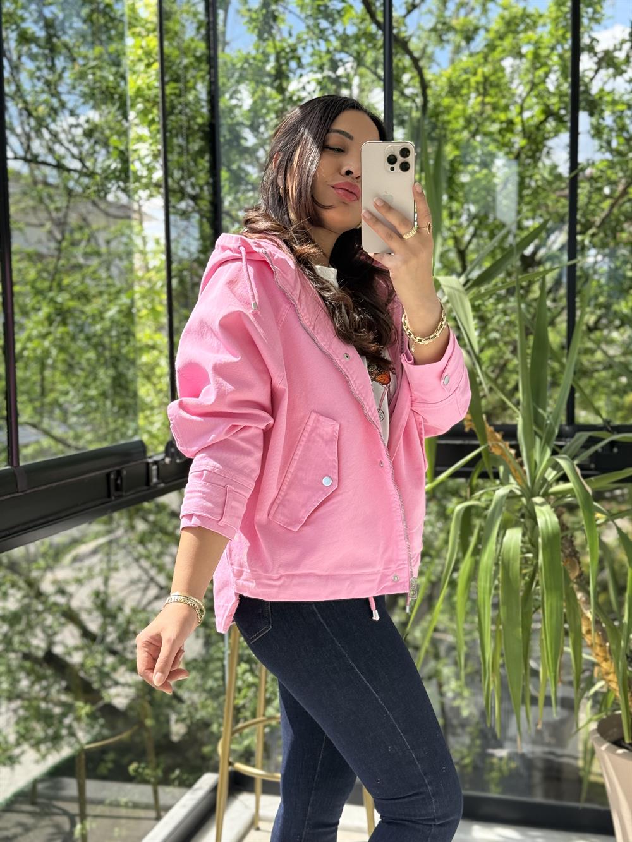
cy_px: 421
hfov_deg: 30.3
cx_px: 316
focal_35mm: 48
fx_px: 1168
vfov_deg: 39.7
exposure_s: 1/699
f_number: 1.78
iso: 80
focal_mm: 6.76
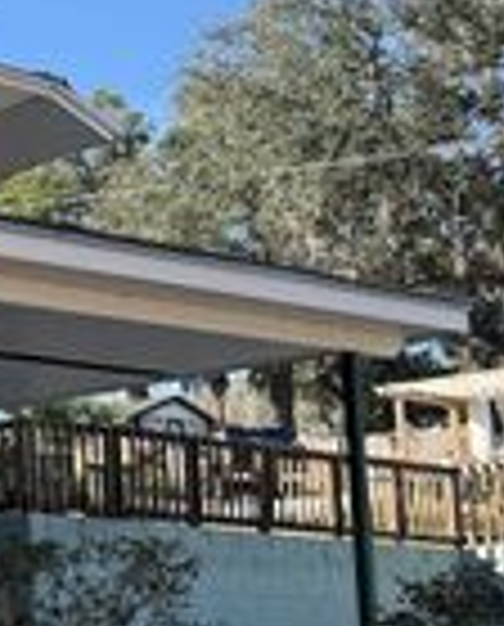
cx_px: -454
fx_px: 1559
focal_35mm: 84
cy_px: 390
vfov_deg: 22.6
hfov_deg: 15.3
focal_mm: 6.76
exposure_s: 1/1855
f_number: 1.78
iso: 100
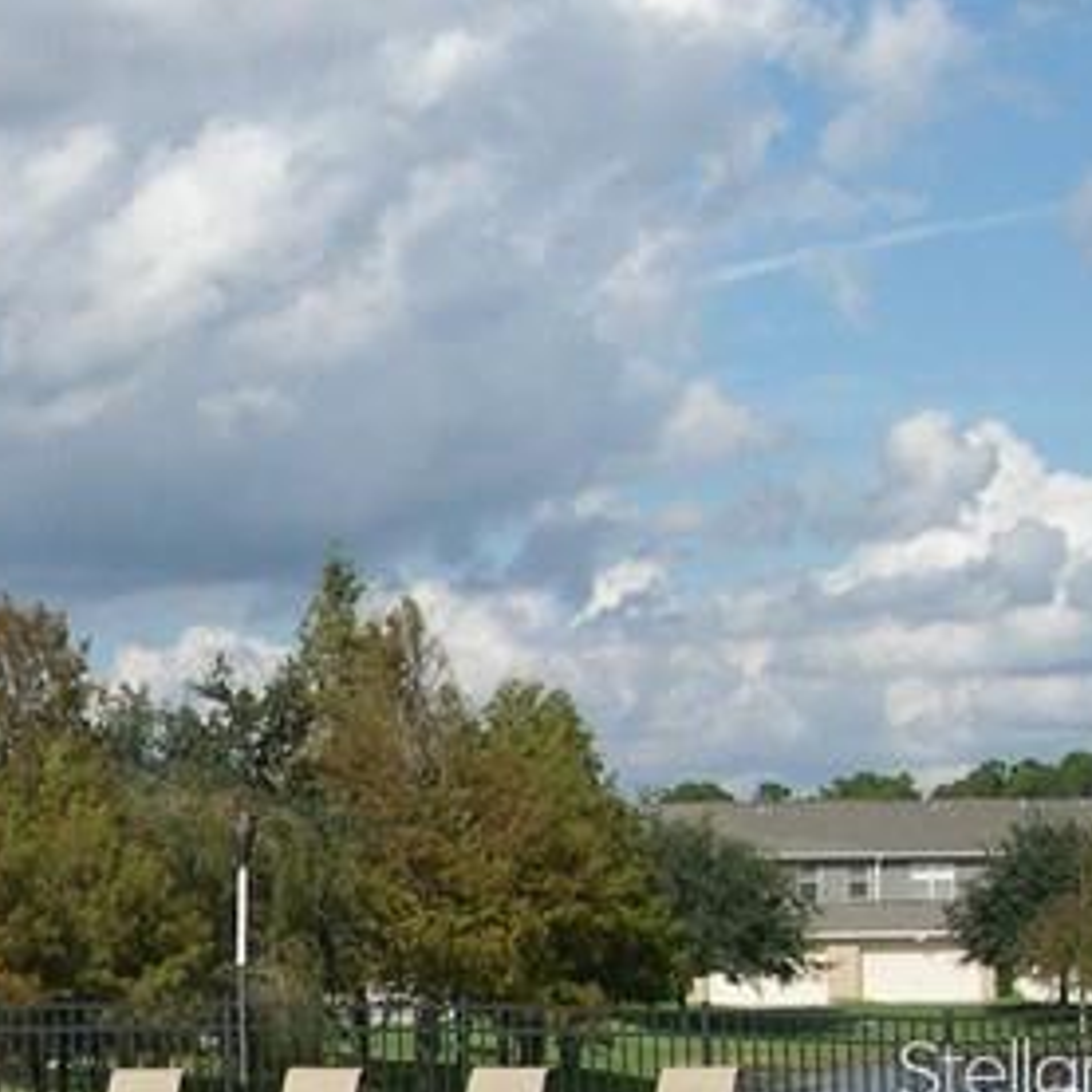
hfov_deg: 13.0
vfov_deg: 13.9
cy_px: 1068
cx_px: -749
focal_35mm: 124
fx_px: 4426
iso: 100
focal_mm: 8
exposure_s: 1/301
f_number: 7.6
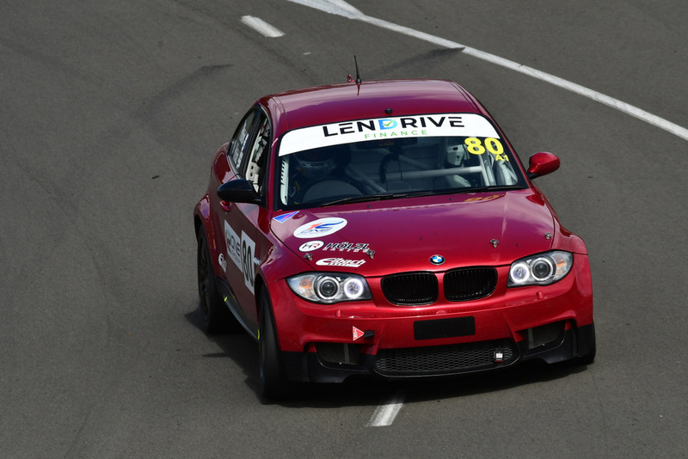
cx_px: 344
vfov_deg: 3.0
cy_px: 230
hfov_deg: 4.4
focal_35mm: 465
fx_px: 8889
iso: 400
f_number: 11
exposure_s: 1/640
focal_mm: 310
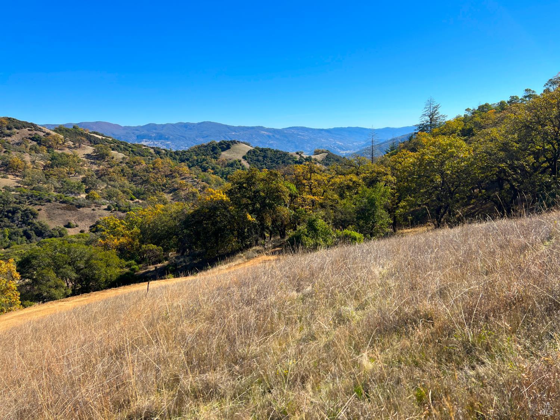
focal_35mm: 26
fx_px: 421
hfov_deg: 67.3
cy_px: 210
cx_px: 280
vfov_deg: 53.1
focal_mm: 5.7
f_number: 1.5
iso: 50
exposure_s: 1/3571
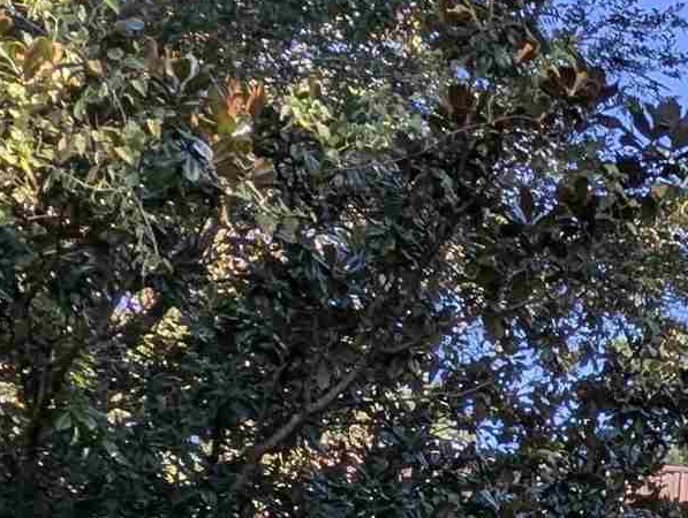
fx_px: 1633
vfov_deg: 16.2
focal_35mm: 82
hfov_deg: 20.6
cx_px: 1004
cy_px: 814
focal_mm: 2.35
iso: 47
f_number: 2.2
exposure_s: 1/664
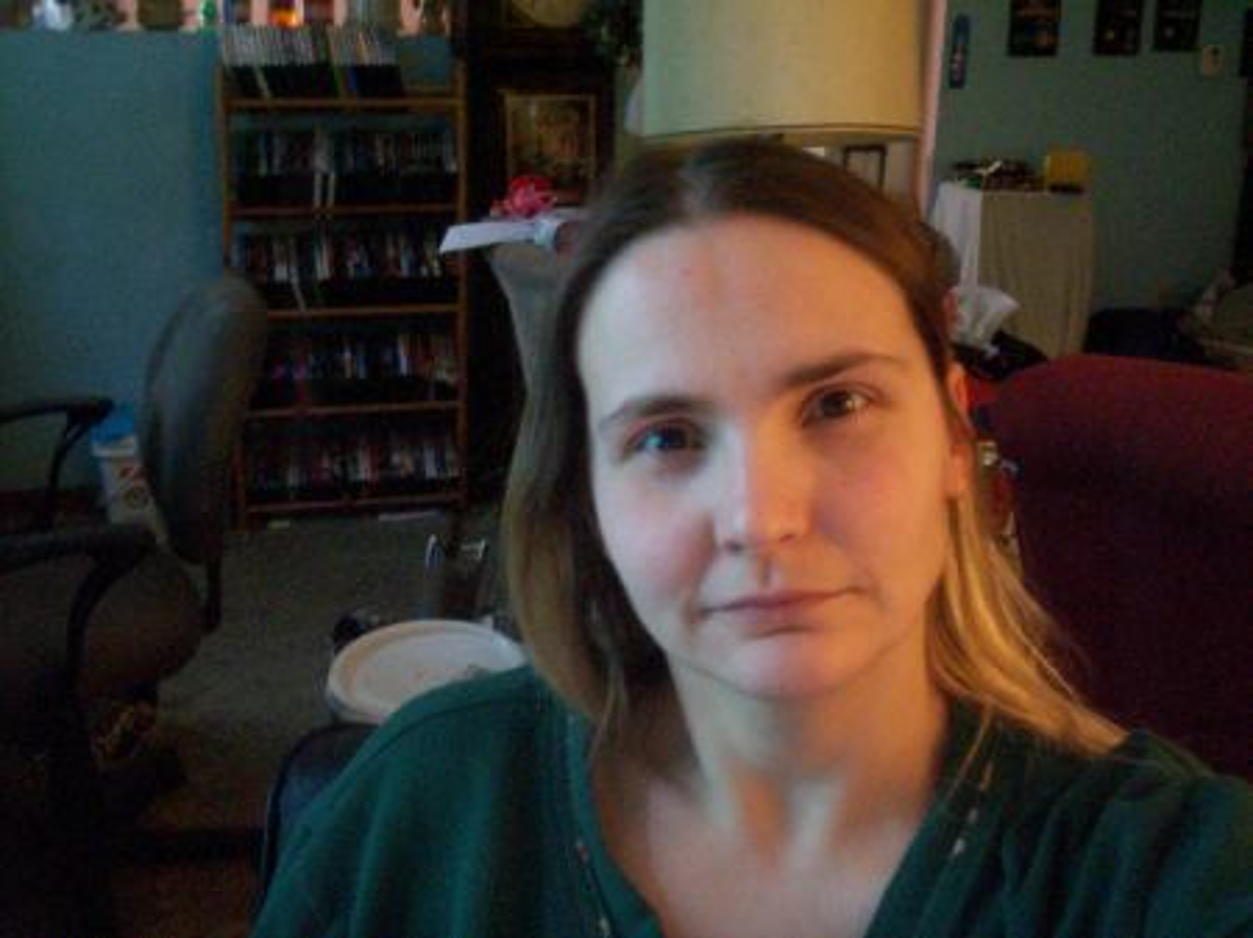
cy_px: 469
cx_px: 626
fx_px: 1302
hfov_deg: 51.4
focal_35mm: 36
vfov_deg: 39.6
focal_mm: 5.9
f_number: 4.5
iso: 400
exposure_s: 1/8
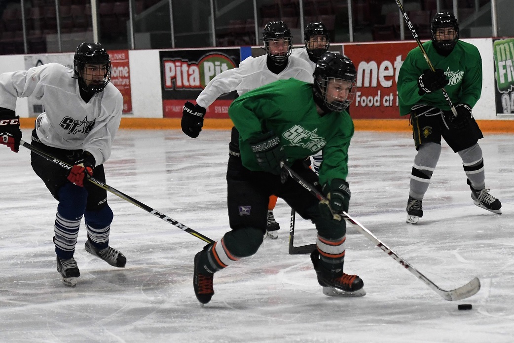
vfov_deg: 12.2
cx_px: 257
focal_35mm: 112
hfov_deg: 18.2
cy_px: 172
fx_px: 1606
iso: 1800
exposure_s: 1/1000
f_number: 2.8
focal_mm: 75
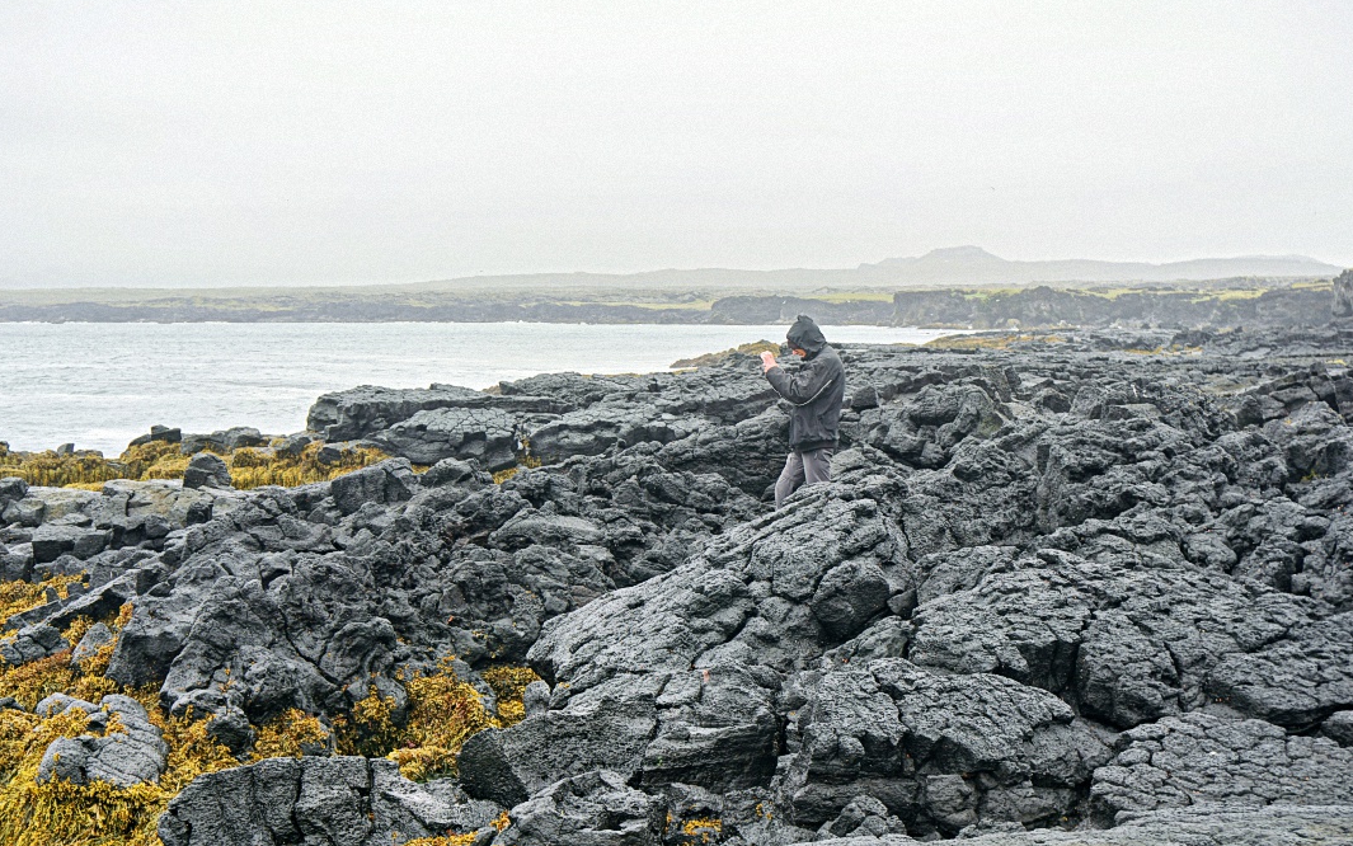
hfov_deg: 33.0
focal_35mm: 62
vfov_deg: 21.0
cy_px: 451
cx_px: 673
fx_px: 2287
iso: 100
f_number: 4.5
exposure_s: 1/80
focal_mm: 40
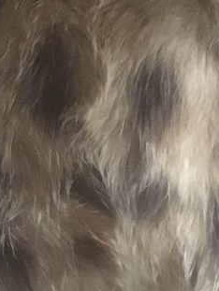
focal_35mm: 143
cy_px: -262
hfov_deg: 10.4
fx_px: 1204
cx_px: 34
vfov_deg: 12.4
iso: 320
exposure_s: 1/15
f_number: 2.2
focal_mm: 4.15
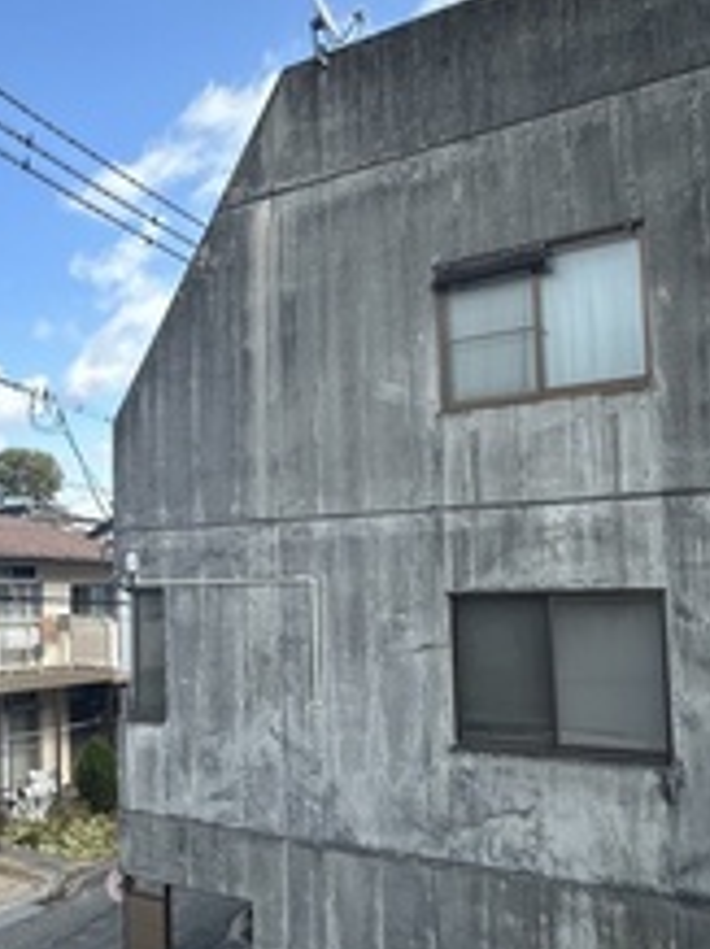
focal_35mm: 36
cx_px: 96
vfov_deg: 51.3
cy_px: 527
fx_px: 986
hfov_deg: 37.5
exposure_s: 1/1435
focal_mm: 2.22
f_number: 2.2
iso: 40
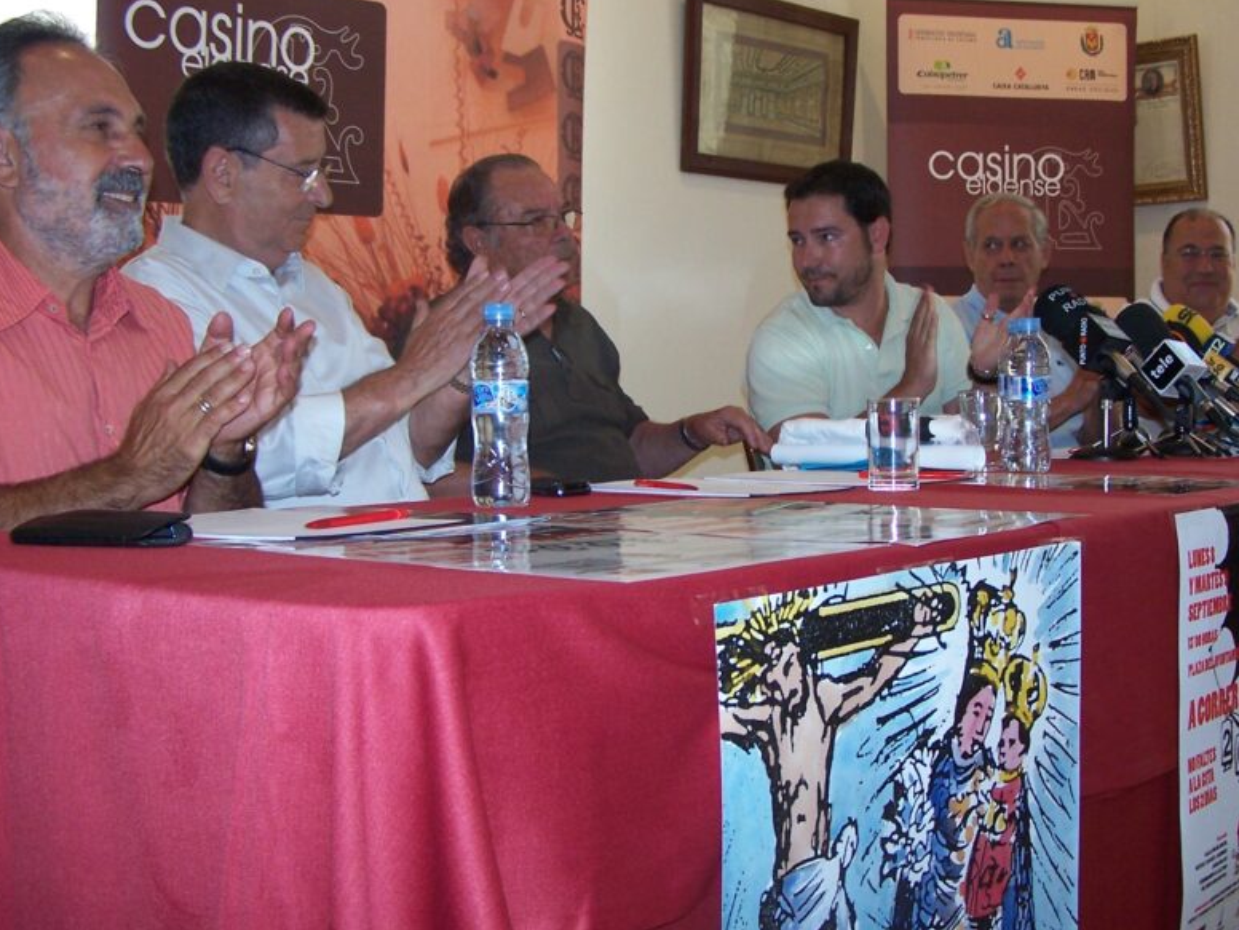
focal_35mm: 47
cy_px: 433
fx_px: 1682
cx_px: 704
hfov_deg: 40.4
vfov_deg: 30.9
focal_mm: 6.3
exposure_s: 1/60
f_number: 2.8
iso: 140
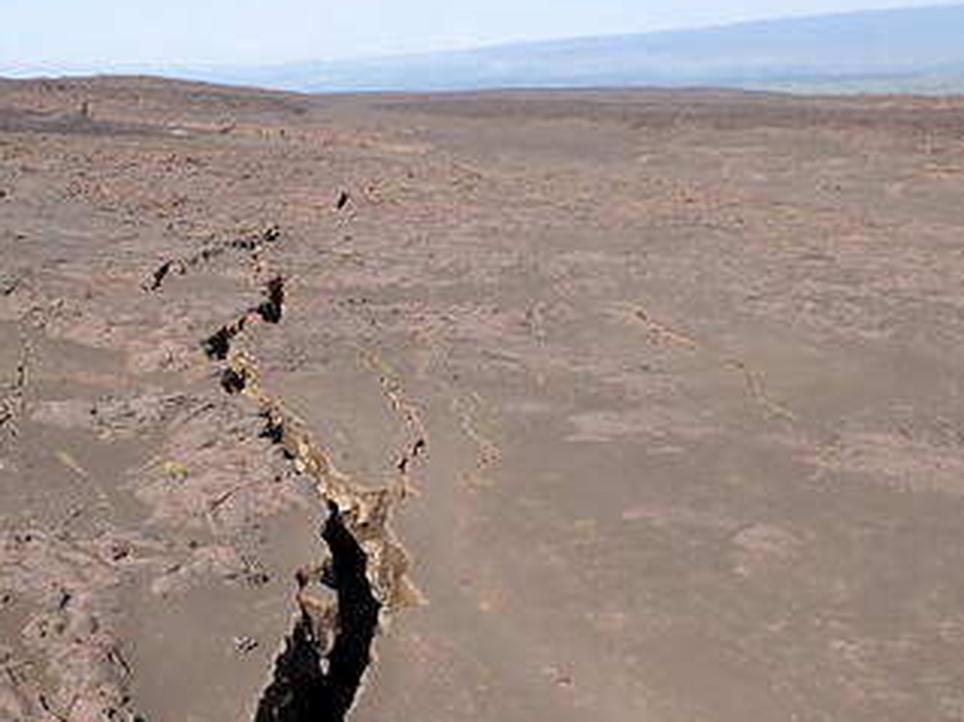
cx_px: 320
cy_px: 399
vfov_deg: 30.8
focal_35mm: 47
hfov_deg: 40.0
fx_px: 1308
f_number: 8
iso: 100
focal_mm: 4.5
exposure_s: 1/200
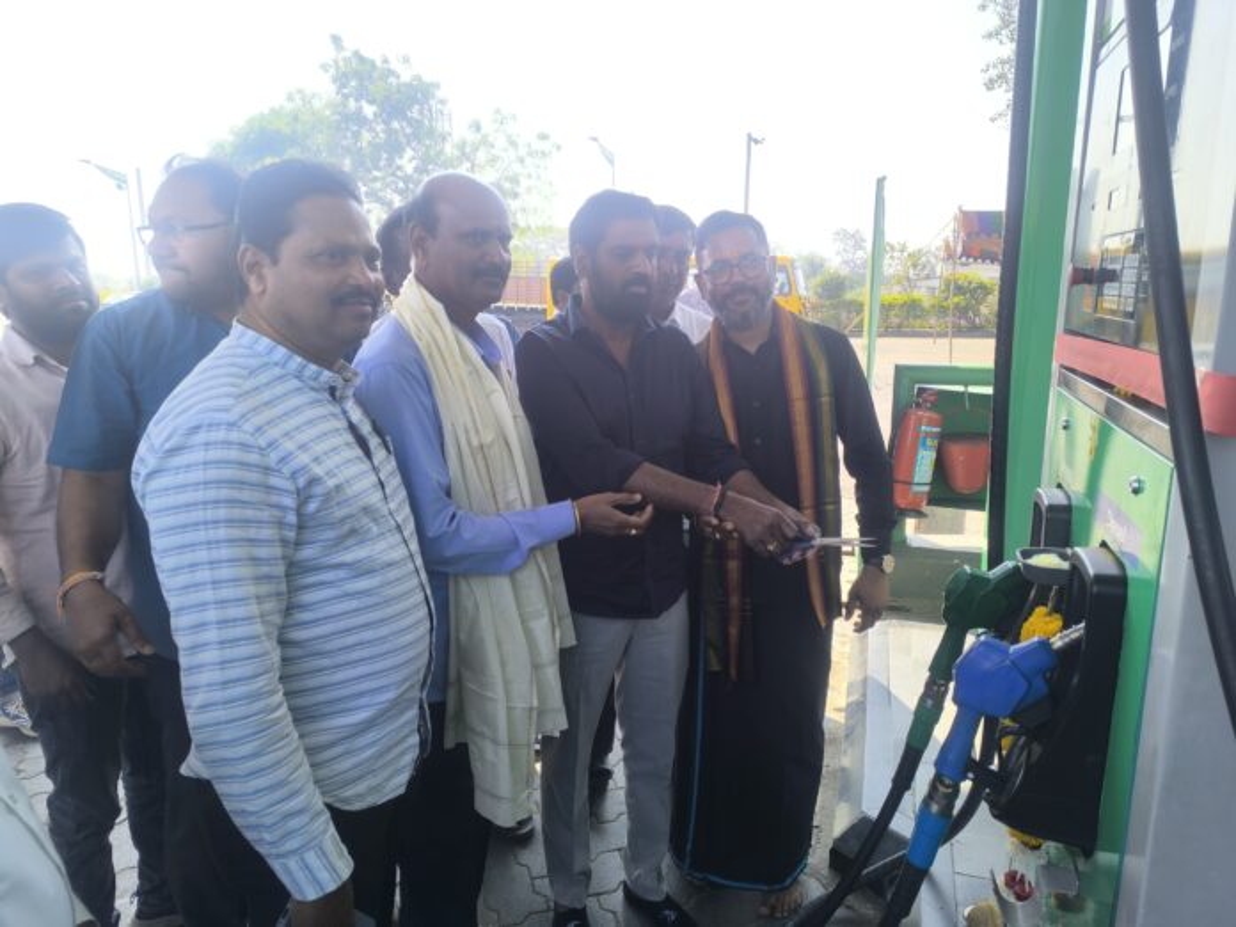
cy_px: 464
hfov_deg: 73.9
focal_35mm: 23
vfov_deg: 58.9
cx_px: 618
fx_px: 821
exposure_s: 1/225
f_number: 1.65
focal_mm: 6.14
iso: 50
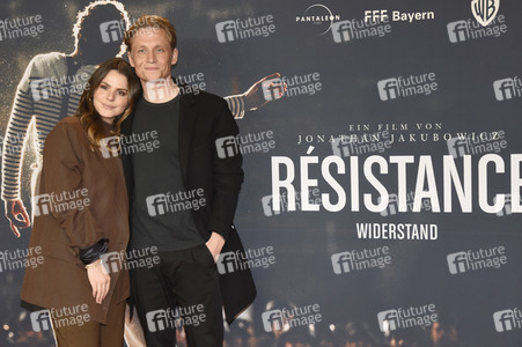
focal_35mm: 62
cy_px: 174
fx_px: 898
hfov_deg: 32.4
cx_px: 261
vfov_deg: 21.9
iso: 2000
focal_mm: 62
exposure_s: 1/125
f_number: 6.3
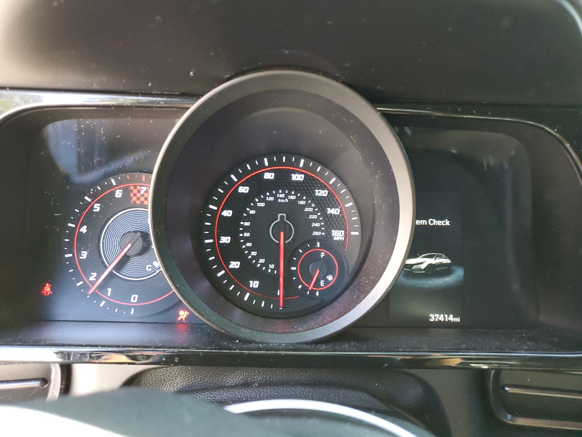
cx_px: 291
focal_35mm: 26
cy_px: 218
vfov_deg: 53.1
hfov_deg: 67.3
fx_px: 437
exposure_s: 1/60.2
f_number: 1.5
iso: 267
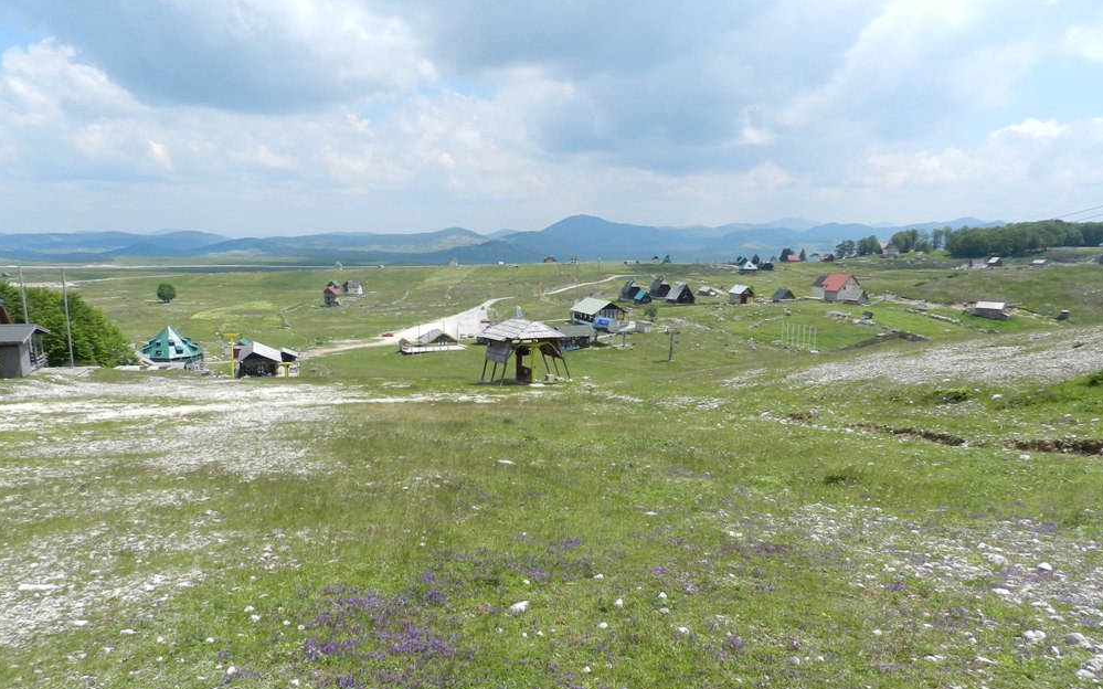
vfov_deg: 49.1
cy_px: 386
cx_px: 544
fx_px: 751
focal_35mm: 25
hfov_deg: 72.6
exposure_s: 1/1000
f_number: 4
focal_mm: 4
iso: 160
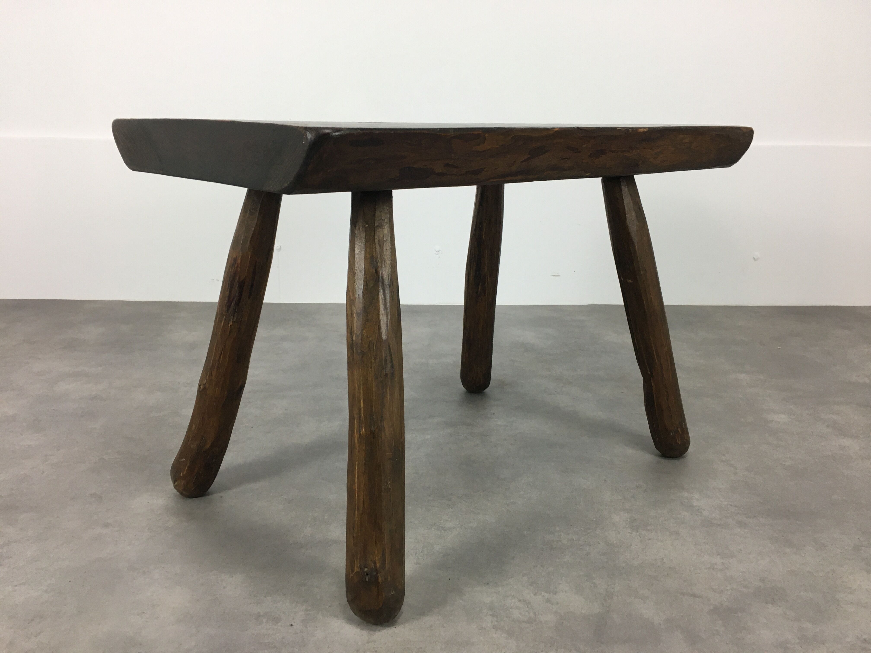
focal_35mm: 29
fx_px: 730
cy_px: 326
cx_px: 436
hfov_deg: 61.7
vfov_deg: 48.2
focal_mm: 4.15
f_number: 2.2
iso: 50
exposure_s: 1/33
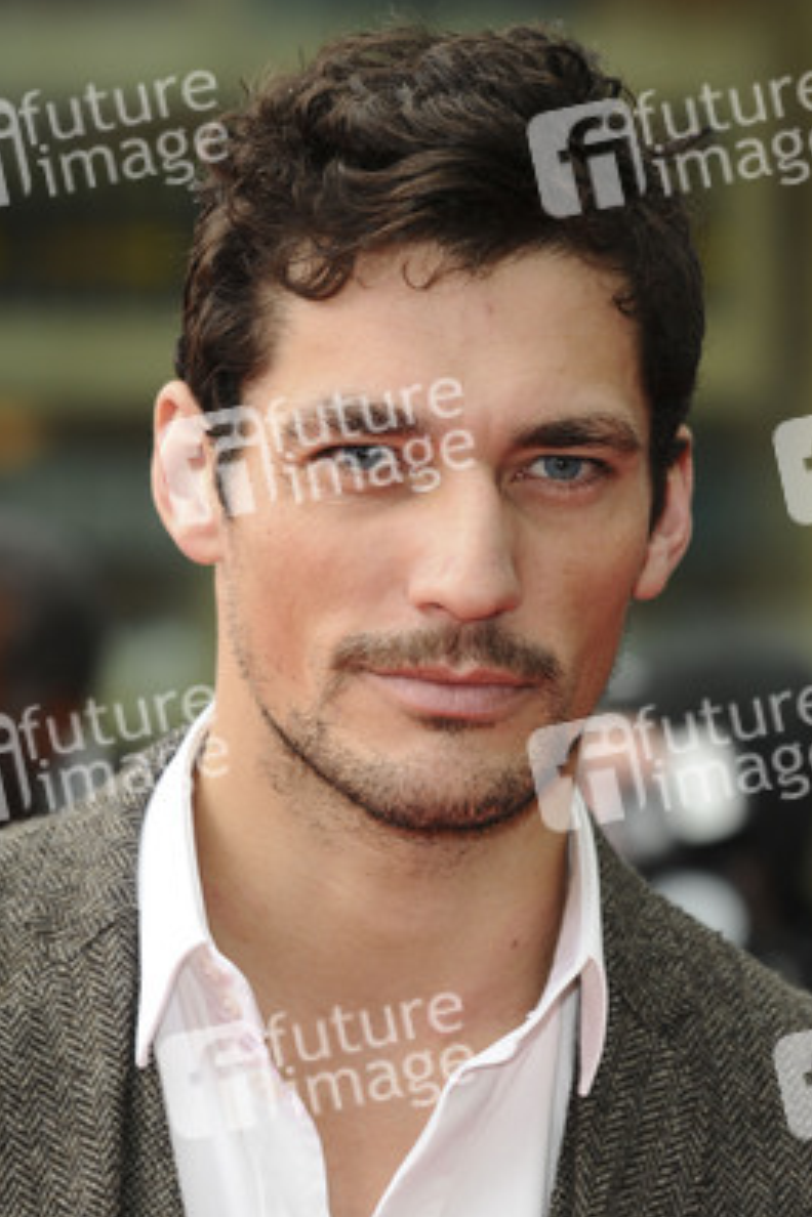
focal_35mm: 182
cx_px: 408
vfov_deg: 11.3
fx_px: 6157
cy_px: 605
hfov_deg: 7.5
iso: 400
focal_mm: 120
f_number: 5
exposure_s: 1/160
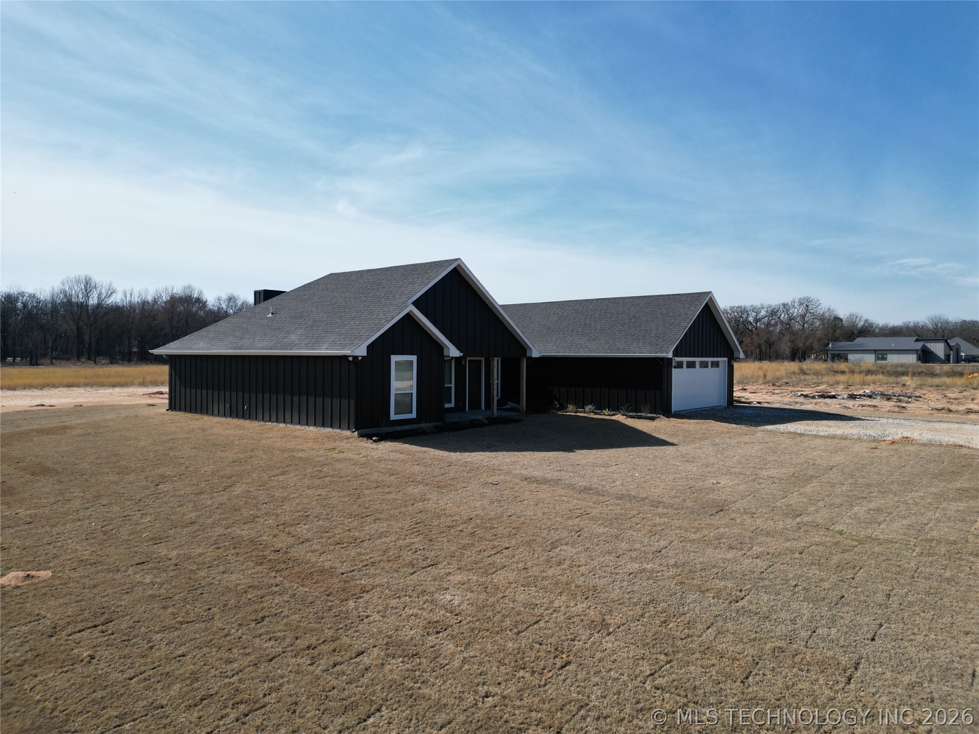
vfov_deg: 56.8
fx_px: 679
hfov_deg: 71.6
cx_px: 490
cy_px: 367
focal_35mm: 24
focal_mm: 6.72
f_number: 1.7
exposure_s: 1/4000
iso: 150
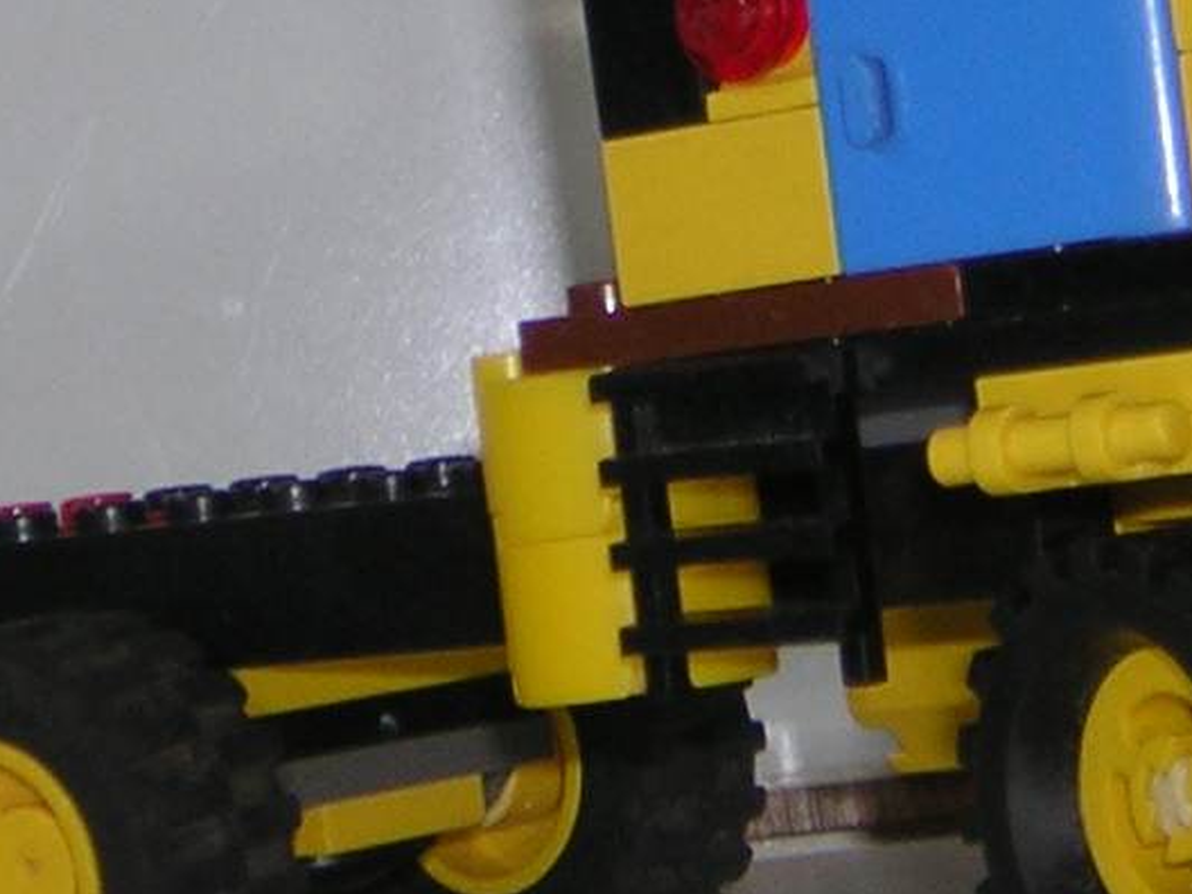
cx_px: 883
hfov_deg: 10.5
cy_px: 158
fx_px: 6474
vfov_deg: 7.9
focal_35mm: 188
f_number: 3.4
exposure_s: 1/60.1
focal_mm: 8.1
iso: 50
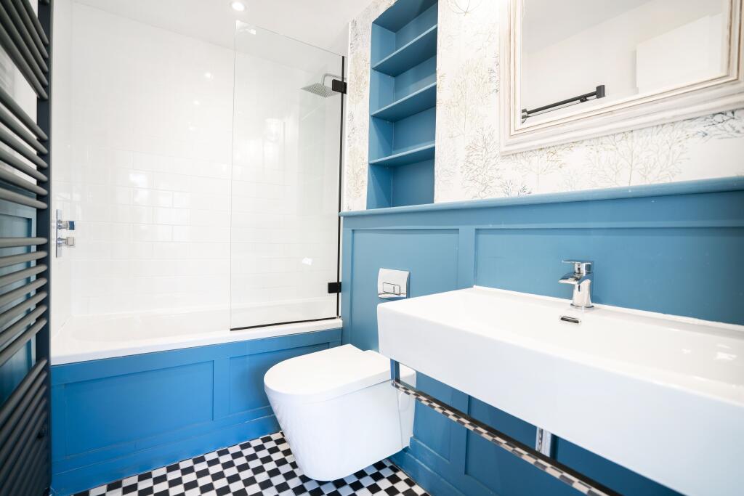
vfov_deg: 73.8
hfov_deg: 96.7
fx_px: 331
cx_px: 372
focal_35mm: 16
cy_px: 248
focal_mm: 16
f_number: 4
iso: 250
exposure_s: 1/125
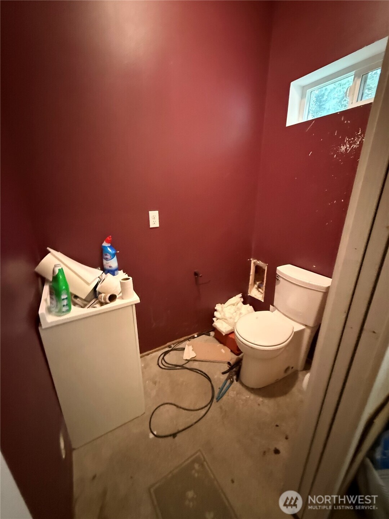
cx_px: 194
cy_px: 260
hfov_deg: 85.7
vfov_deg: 102.1
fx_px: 210
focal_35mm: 14
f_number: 2.2
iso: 1250
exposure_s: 1/30
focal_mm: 2.22
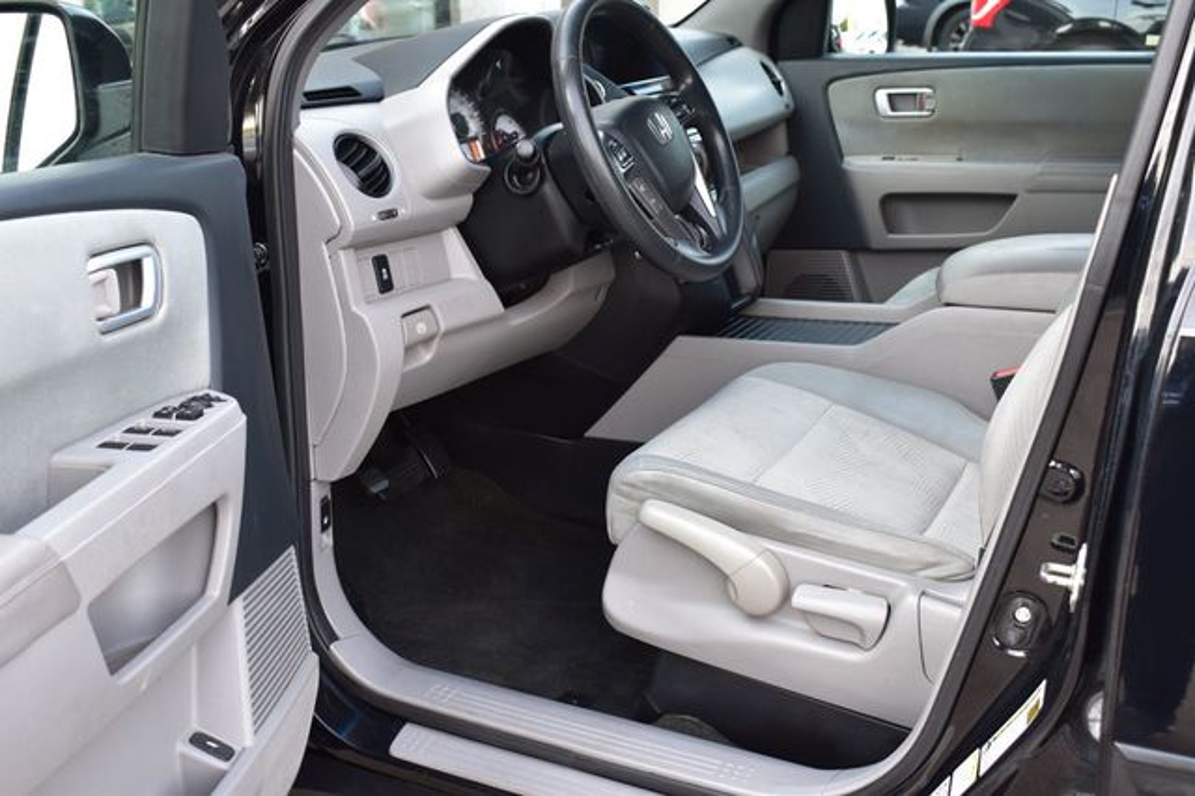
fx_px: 1344
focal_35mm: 40
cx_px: 598
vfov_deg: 33.0
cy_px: 398
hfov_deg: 47.9
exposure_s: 1/30
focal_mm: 27
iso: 400
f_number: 7.1
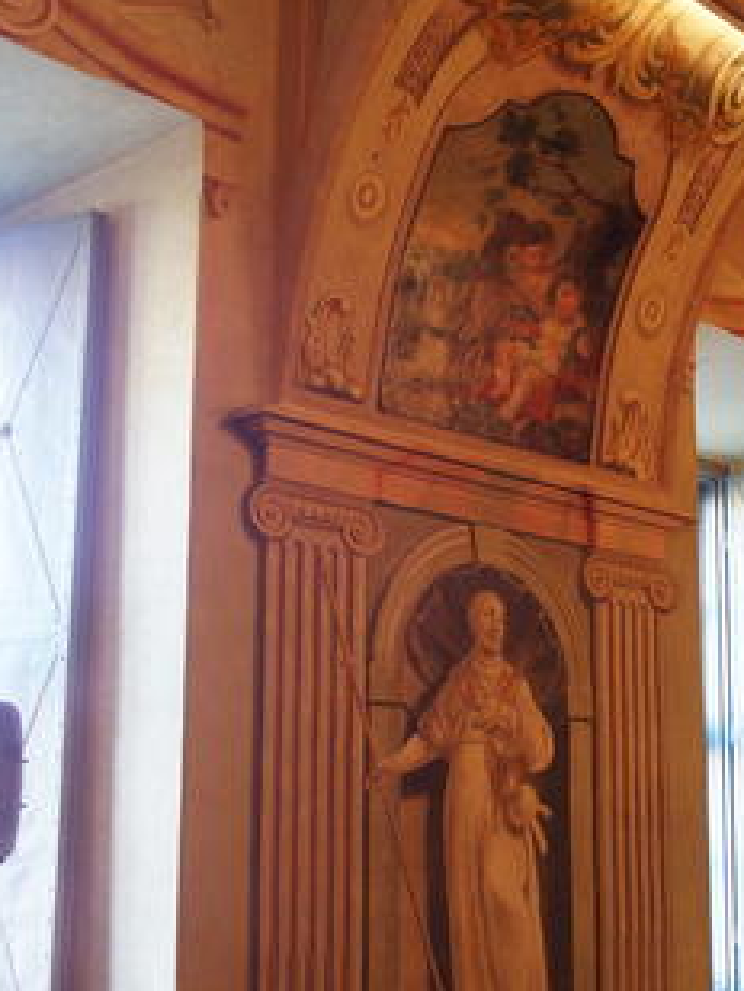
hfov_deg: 28.5
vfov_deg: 37.2
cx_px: 462
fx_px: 1461
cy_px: 638
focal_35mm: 51
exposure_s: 1/30
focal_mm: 7.4
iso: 320
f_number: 2.8
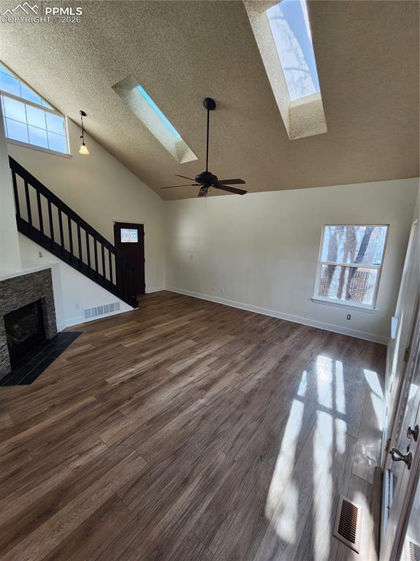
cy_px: 280
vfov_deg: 106.2
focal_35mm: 13
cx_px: 210
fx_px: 211
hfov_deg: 89.9
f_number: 2.2
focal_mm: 2.2
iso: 50
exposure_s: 1/134
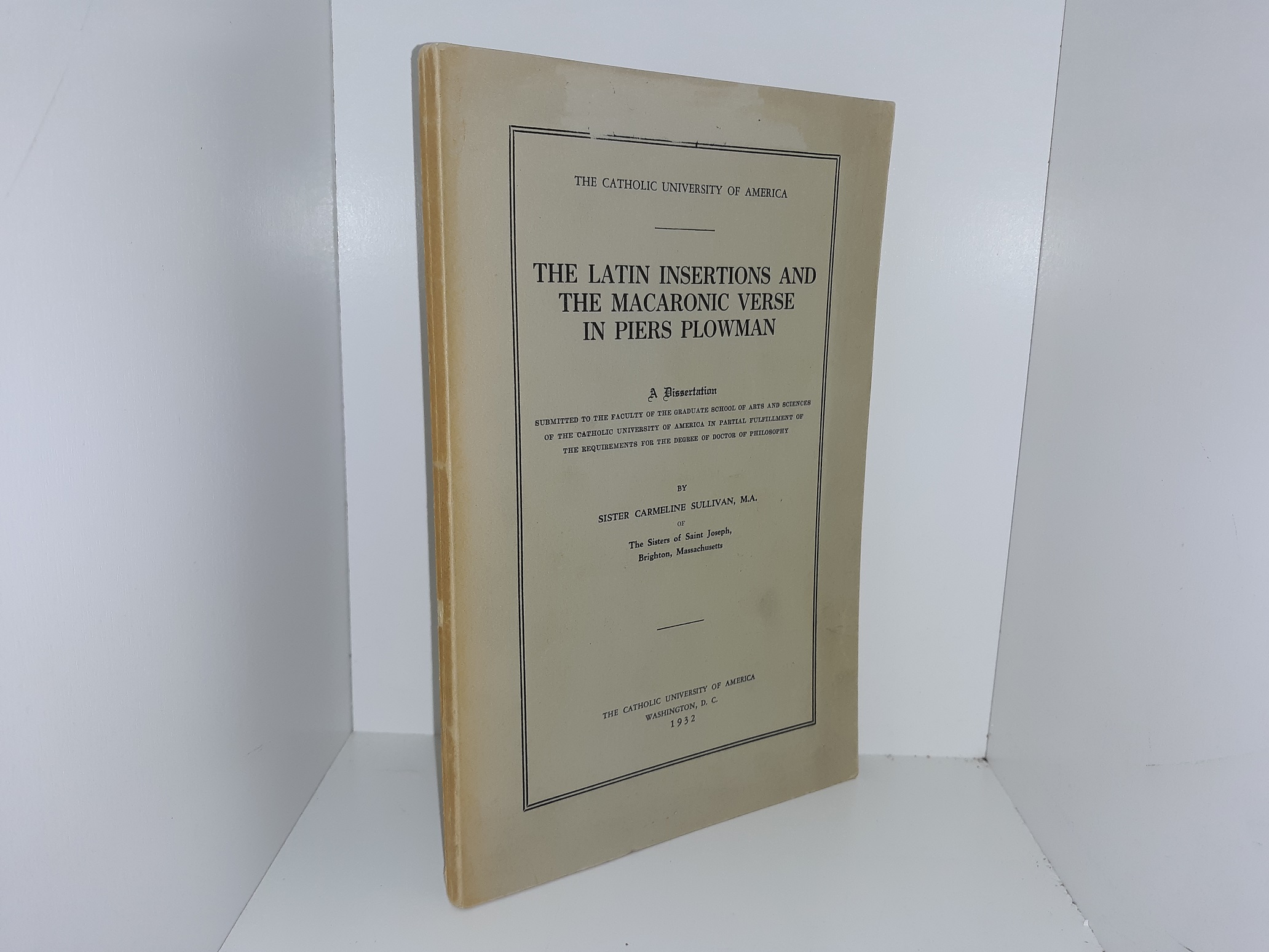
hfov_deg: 63.4
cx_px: 634
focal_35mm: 28
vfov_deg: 49.7
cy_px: 476
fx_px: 1026
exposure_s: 1/163
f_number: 1.7
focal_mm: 3.7
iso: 40
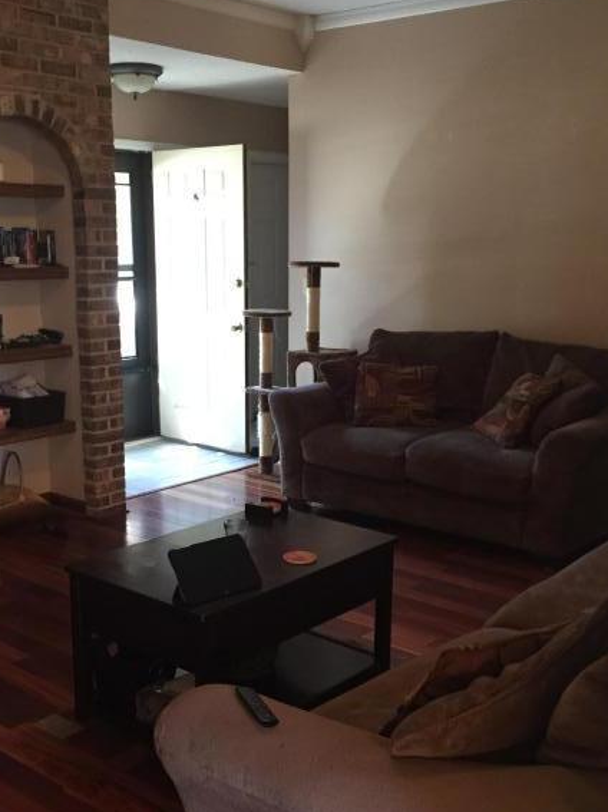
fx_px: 961
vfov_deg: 45.7
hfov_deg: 35.1
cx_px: 293
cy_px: 440
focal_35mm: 41
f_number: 2.2
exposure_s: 1/24
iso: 250
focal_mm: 4.15
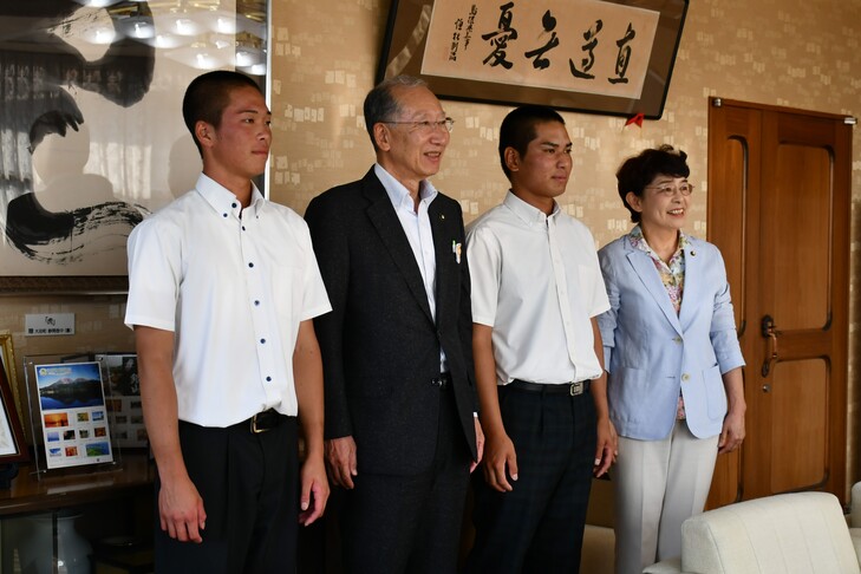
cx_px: 430
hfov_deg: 43.6
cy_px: 287
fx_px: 1076
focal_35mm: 45
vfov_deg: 29.9
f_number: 4
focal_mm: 30
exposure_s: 1/250
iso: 500
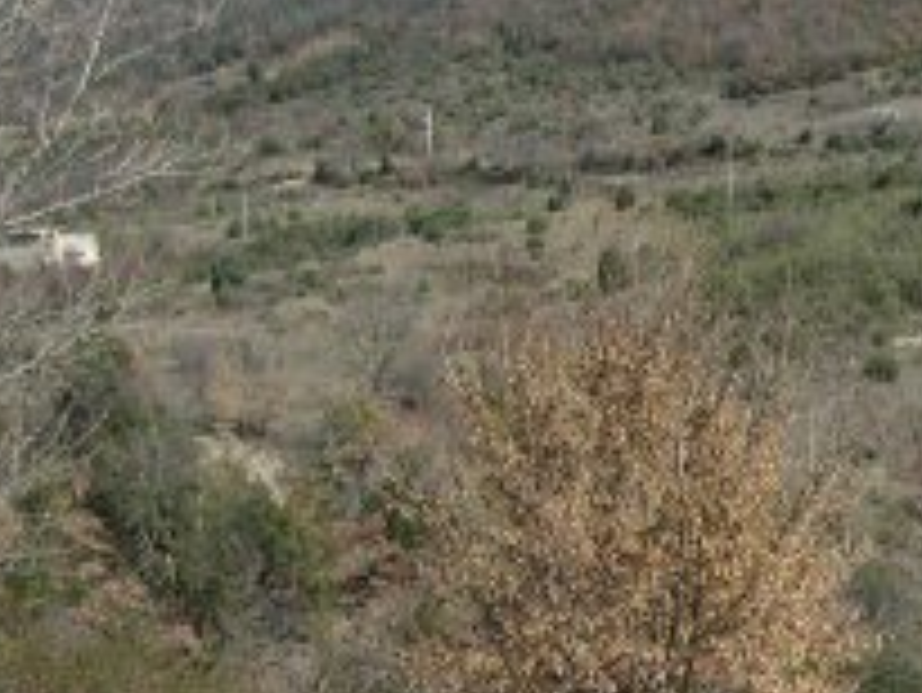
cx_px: 1322
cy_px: 893
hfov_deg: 15.9
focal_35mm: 115
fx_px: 3065
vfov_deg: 12.5
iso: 100
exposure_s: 1/227
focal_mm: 8
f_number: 7.6
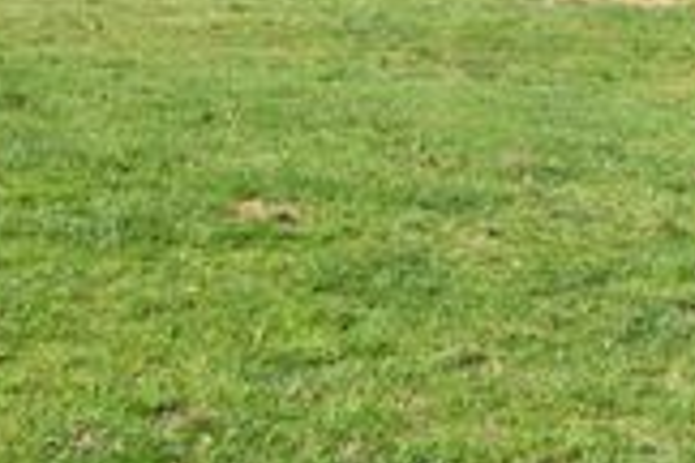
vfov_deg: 16.1
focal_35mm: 82
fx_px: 1592
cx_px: 395
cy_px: -54
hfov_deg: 24.6
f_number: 10
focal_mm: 19
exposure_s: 1/400
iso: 200
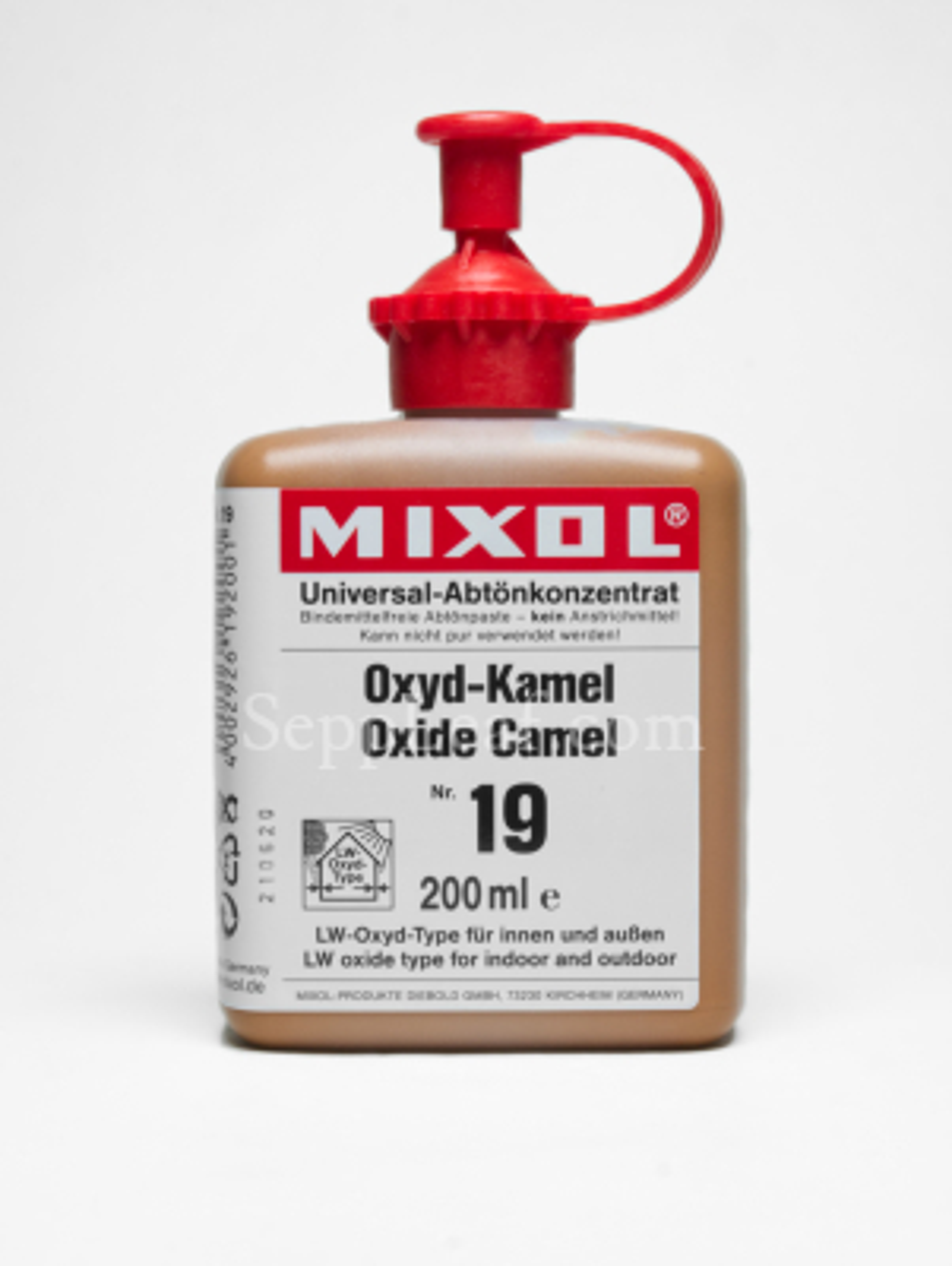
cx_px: 476
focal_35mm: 80
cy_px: 633
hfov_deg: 18.5
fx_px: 2927
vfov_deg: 24.4
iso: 200
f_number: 22
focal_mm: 40
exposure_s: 1/10
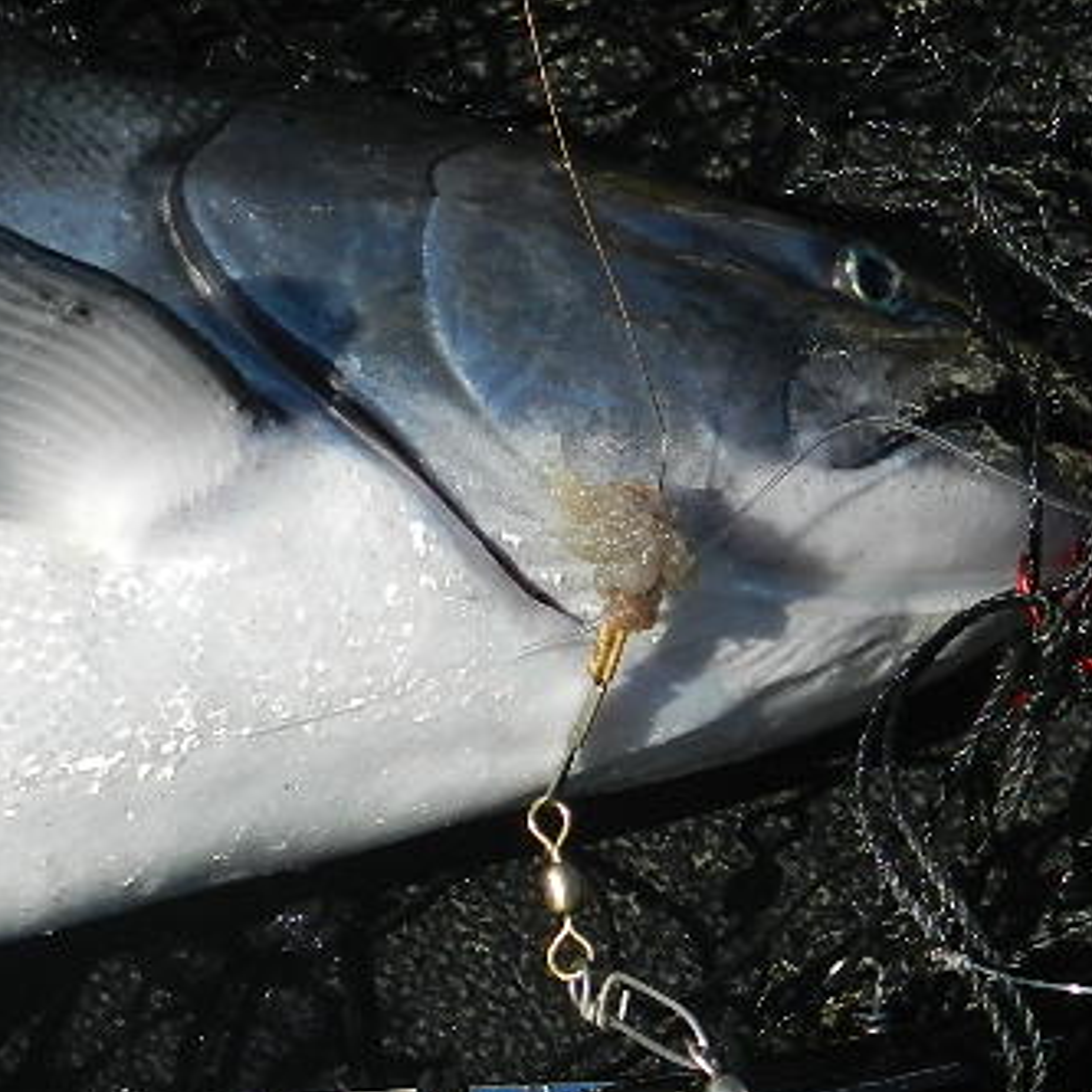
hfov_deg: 13.6
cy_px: 1089
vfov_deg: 13.8
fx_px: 4461
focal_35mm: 125
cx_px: -138
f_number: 4.2
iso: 160
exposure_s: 1/1000
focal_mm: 8.1
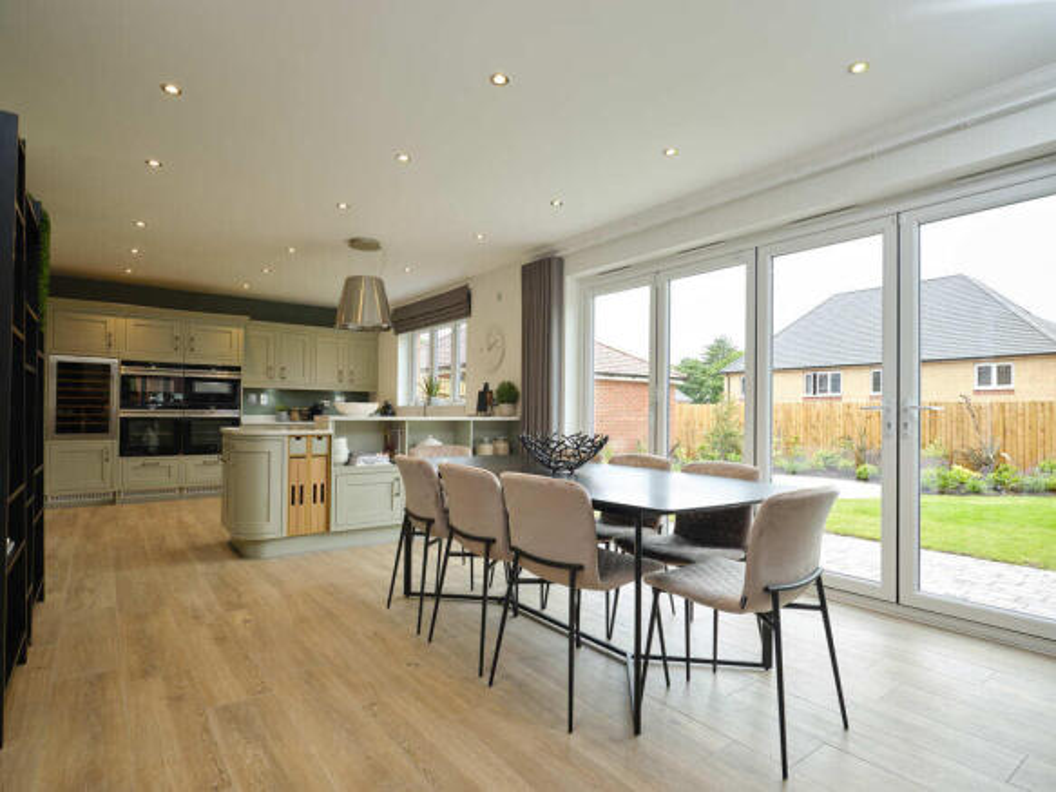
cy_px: 396
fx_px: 549
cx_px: 528
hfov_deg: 87.8
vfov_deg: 71.6
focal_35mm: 18
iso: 200
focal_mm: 23
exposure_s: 1/10
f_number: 9
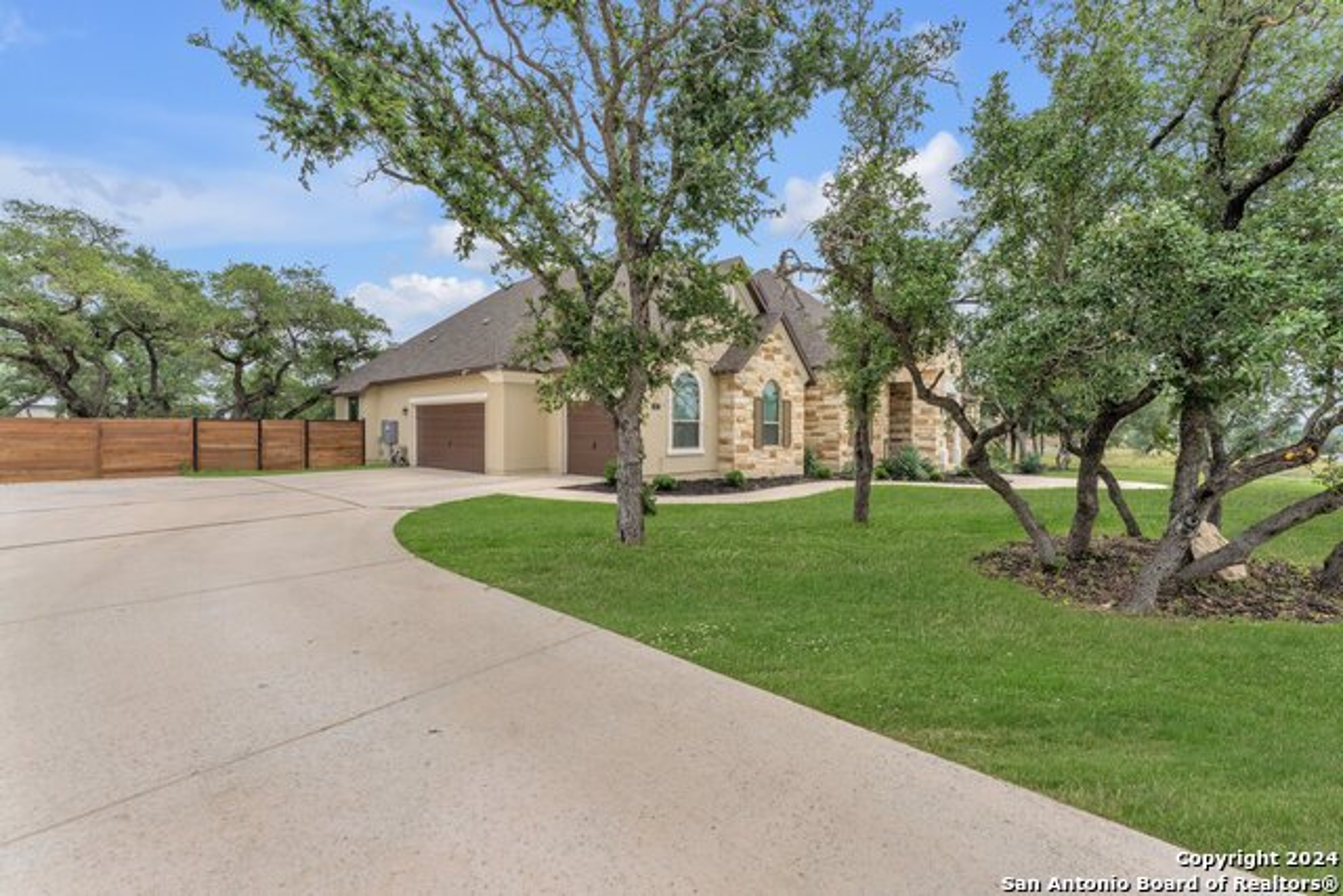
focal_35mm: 14
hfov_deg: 104.2
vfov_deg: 81.2
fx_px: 522
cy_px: 448
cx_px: 672
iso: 125
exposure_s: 1/640
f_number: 10
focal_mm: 14
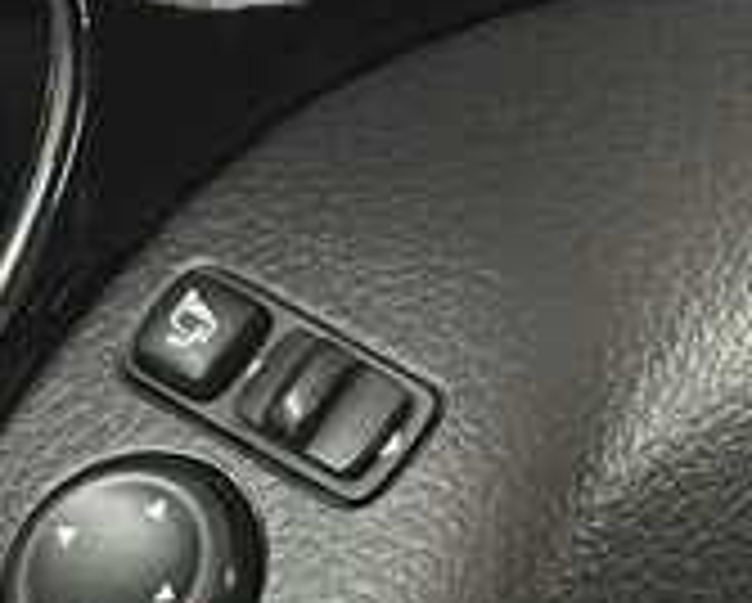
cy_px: 961
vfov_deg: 6.1
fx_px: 5615
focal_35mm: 252
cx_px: -572
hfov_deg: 7.5
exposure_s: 1/33
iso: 200
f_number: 1.78
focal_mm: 6.86
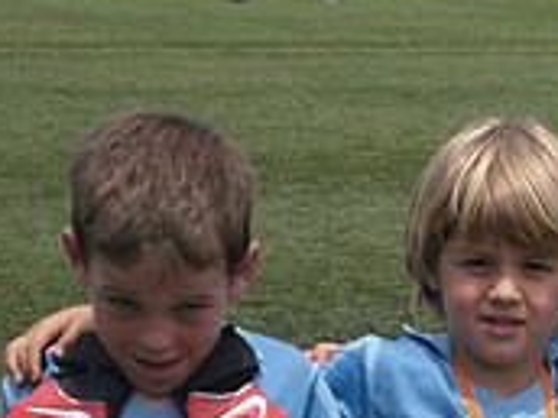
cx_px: 655
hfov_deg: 8.9
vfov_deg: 6.7
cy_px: 700
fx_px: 3530
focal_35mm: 219
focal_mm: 10.3
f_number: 4.2
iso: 100
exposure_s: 1/640
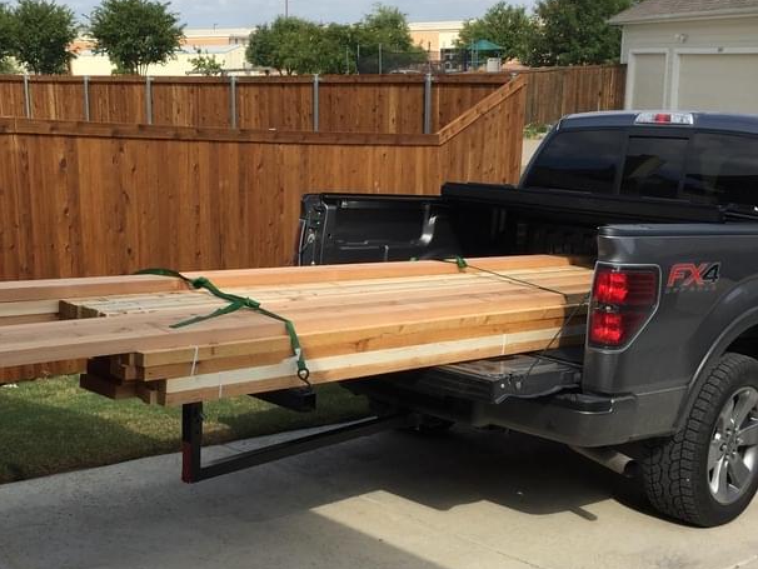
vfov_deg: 29.6
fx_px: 1073
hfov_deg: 38.4
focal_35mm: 49
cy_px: 334
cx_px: 239
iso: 32
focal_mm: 4.15
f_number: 2.2
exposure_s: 1/1980
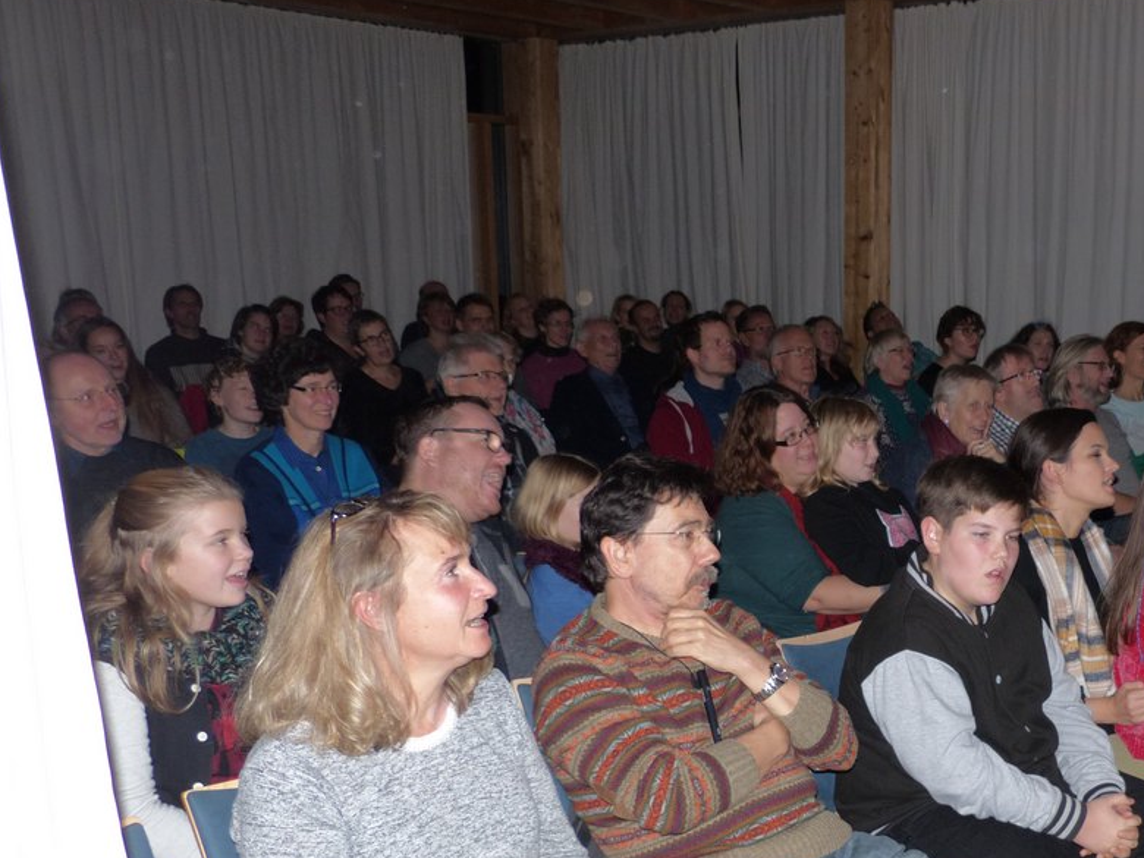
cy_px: 591
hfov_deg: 43.5
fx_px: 1355
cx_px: 925
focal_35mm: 41
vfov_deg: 34.7
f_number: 2.8
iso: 100
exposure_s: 1/60
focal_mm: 4.5
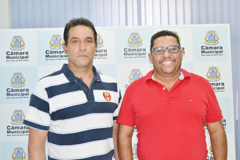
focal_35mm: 45
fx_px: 300
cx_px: 120
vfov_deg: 29.9
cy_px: 80
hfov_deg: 43.6
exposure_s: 1/125
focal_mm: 30
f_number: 5.6
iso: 1600
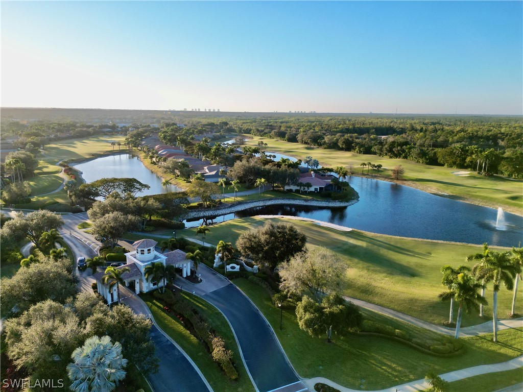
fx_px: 363
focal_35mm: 24
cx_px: 262
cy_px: 196
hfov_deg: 71.6
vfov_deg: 56.8
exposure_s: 1/1500
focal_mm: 6.72
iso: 100
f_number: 1.7
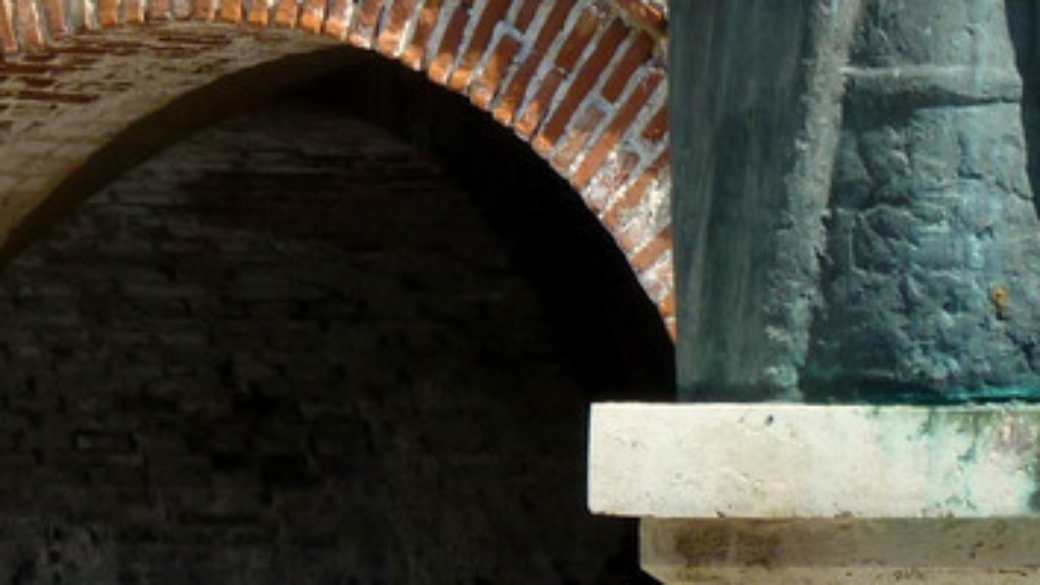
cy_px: -658
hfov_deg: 6.3
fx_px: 9457
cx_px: 1210
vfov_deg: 3.5
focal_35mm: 343
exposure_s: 1/200
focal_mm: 15.5
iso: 80
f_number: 5
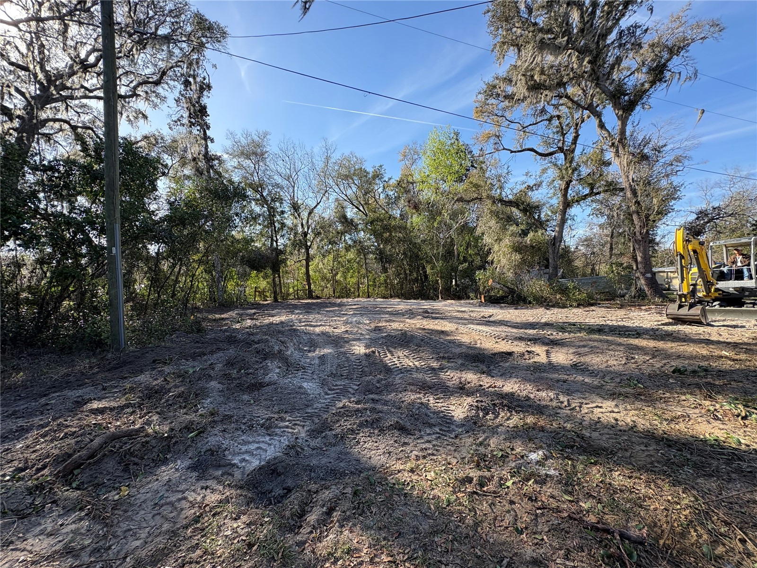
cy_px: 284
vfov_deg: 85.7
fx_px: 306
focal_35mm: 14
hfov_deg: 102.1
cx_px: 378
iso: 64
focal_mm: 2.22
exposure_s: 1/508
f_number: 2.2
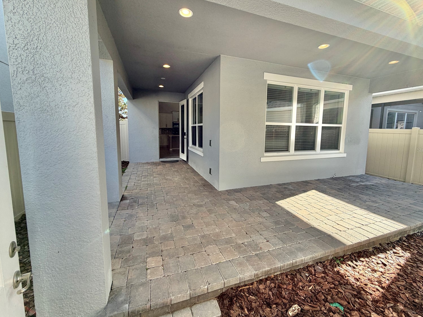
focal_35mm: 15
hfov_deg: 98.1
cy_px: 150
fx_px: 183
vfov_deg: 81.7
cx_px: 217
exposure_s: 1/207
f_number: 2.2
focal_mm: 2.22
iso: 40
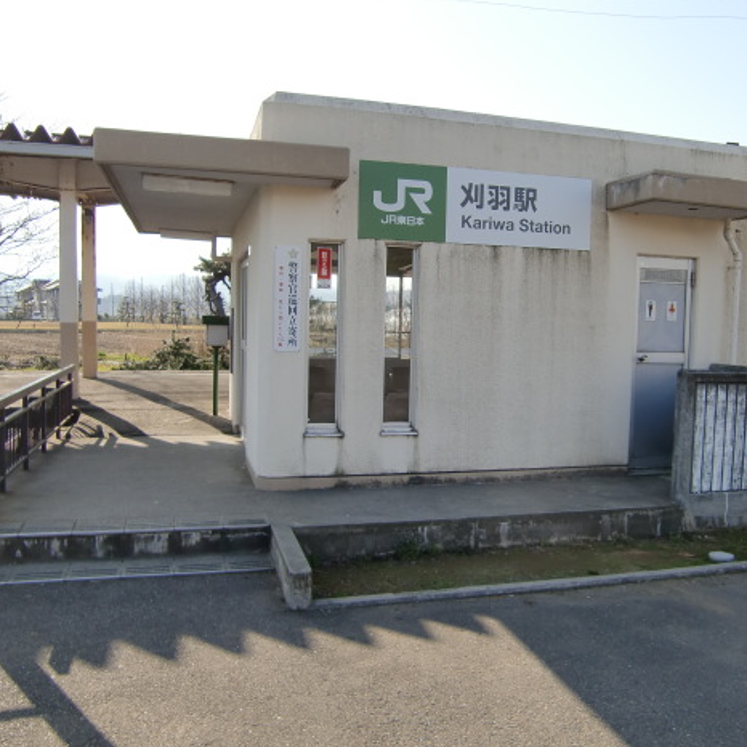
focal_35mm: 34
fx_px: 830
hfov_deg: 48.1
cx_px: 457
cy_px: 375
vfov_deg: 48.5
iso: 64
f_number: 2.6
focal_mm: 4.9
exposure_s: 1/800
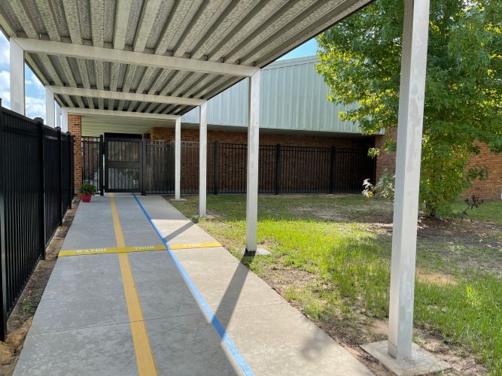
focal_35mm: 26
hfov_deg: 67.3
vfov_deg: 53.0
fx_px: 377
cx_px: 251
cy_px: 188
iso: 32
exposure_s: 1/923
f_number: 1.6
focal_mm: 5.1
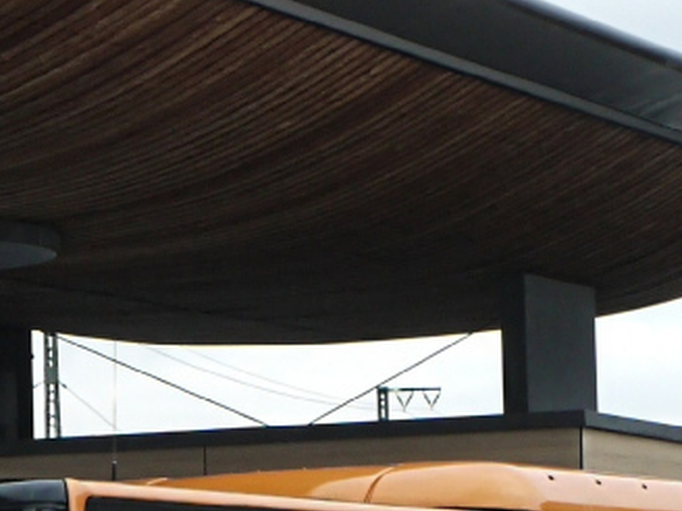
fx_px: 5773
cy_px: 749
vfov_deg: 5.0
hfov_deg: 6.8
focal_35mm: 293
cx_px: 222
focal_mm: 37
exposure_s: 1/60
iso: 400
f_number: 5.6
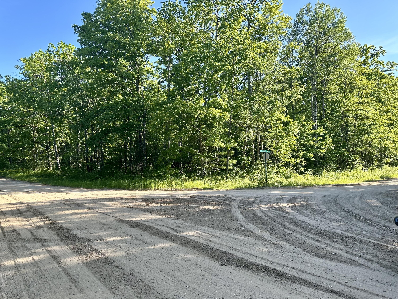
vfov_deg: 56.8
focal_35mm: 24
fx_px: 276
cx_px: 199
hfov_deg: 71.6
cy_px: 150
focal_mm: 6.86
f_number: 1.78
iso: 80
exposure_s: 1/724
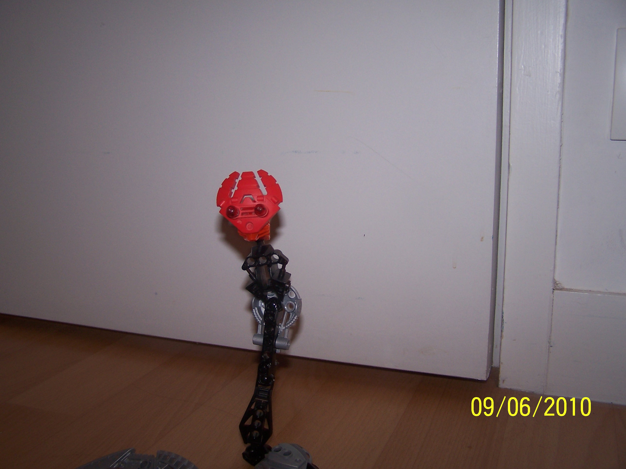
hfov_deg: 49.0
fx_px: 687
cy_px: 234
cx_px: 313
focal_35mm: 38
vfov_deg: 37.7
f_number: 2.8
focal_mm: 6.3
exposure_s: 1/60
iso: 80
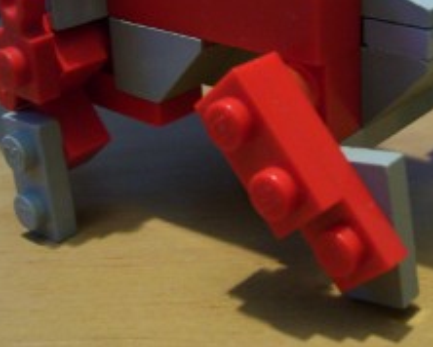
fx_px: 834
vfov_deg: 23.3
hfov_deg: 29.0
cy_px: 86
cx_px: 279
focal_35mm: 65
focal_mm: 6
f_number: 2.7
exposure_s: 1/8
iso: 160
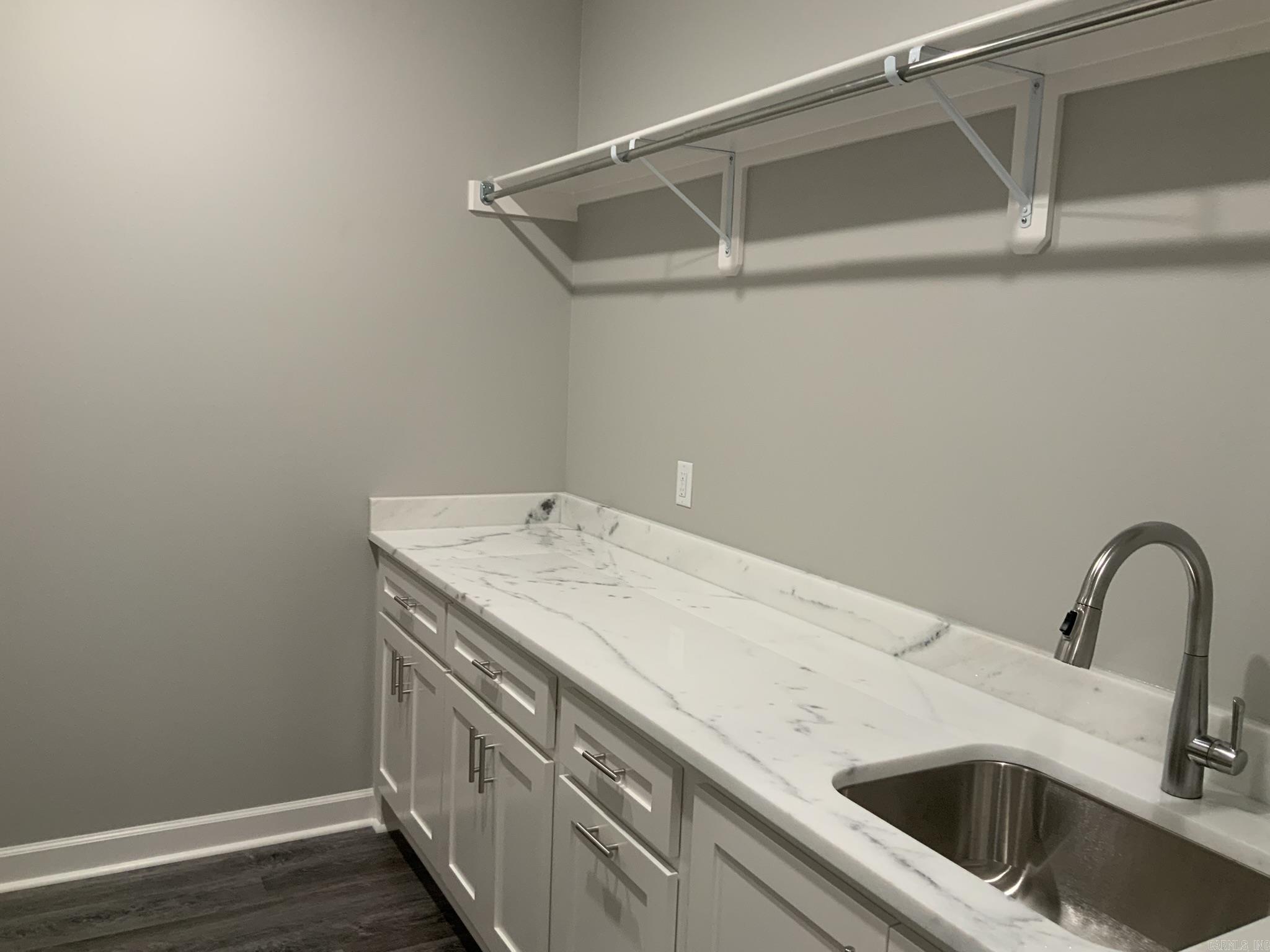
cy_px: 476
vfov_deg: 48.2
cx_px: 635
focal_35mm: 29
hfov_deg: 61.7
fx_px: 1064
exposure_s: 1/60
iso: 80
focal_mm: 3
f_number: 1.8
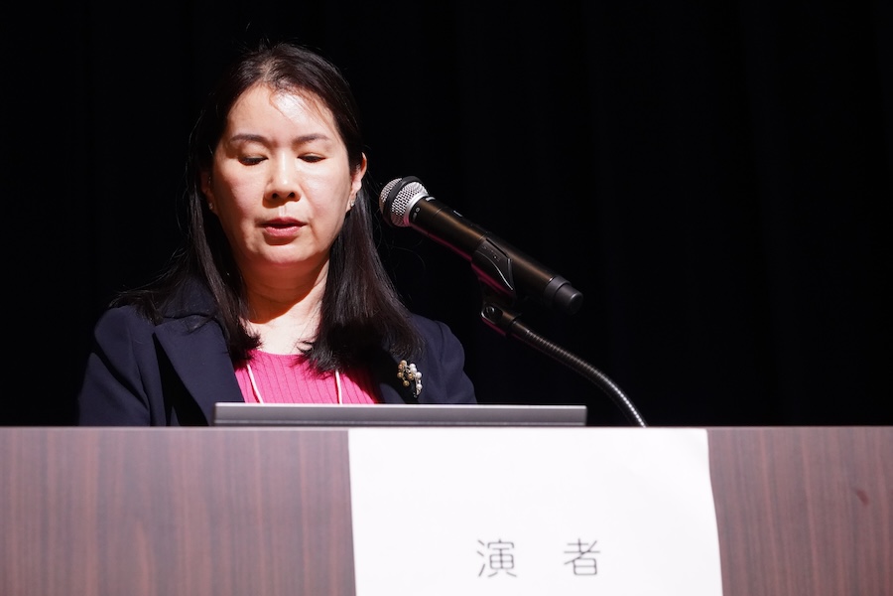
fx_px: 2604
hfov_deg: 19.5
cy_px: 298
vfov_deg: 13.0
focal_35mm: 105
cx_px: 446
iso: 8000
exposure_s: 1/160
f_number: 7.1
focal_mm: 105
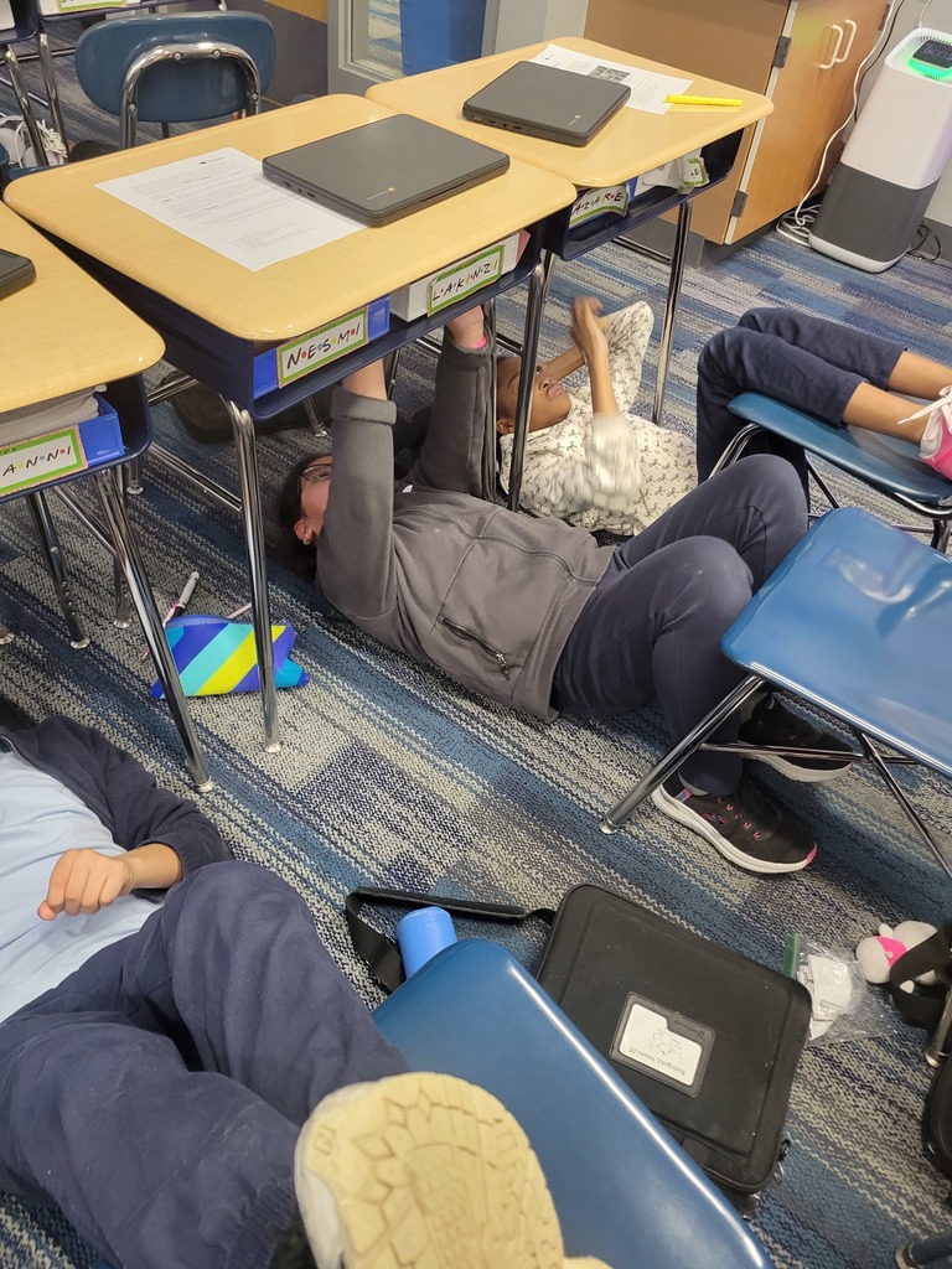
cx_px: 476
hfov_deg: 53.1
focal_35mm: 26
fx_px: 953
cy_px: 634
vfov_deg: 67.3
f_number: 1.8
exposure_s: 1/40
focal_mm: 5.4
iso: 320
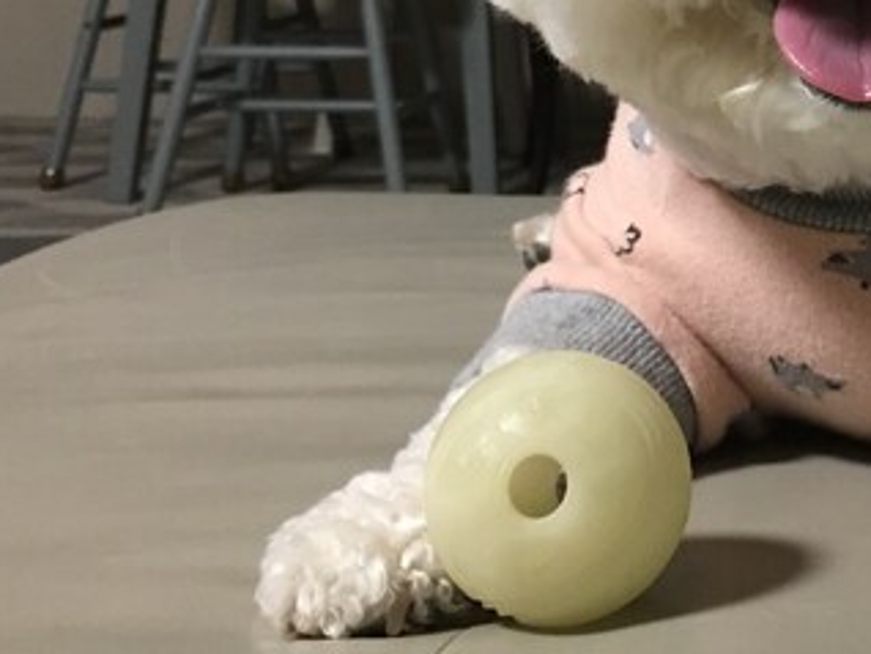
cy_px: -42
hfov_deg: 22.8
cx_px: 893
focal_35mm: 82
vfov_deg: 17.5
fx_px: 2065
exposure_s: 1/15
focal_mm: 4.15
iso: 64
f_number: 2.2
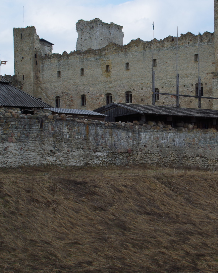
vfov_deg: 21.0
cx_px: 160
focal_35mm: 91
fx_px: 734
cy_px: 129
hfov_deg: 16.8
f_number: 11
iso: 200
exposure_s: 1/160
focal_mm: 33
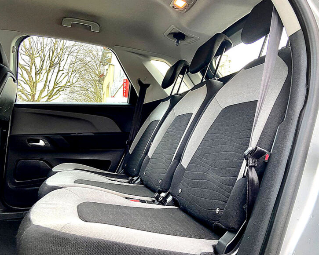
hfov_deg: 62.2
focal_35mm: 28
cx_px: 165
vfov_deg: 51.5
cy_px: 131
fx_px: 264
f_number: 1.8
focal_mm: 4.25
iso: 125
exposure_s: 1/77
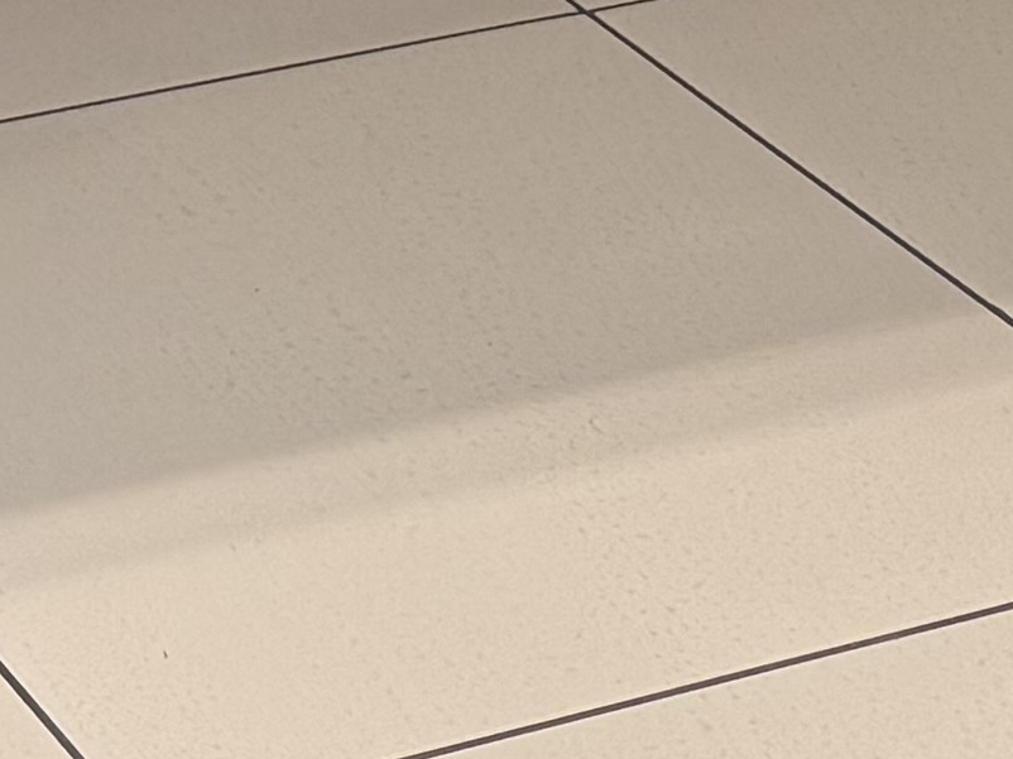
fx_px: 5003
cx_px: -203
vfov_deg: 7.2
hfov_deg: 11.3
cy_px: -1859
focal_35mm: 171
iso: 125
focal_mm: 6.76
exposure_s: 1/201
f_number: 1.78
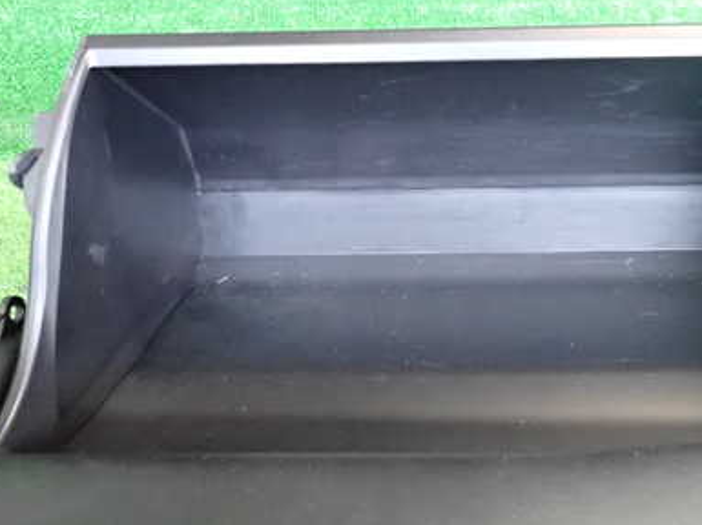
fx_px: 790
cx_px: 476
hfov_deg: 47.0
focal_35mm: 39
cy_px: 272
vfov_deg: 36.8
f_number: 2.8
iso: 2500
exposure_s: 1/100
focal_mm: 4.5
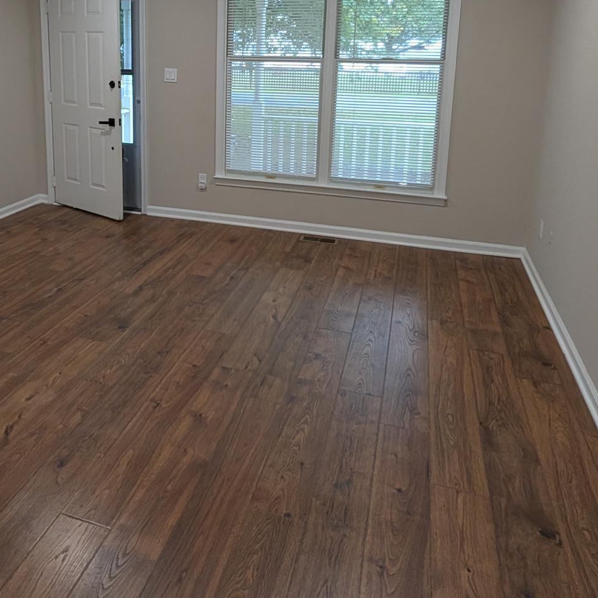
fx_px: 586
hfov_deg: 52.9
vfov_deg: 51.8
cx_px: 195
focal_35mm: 30
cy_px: 154
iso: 239
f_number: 2.2
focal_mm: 2.22
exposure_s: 1/120
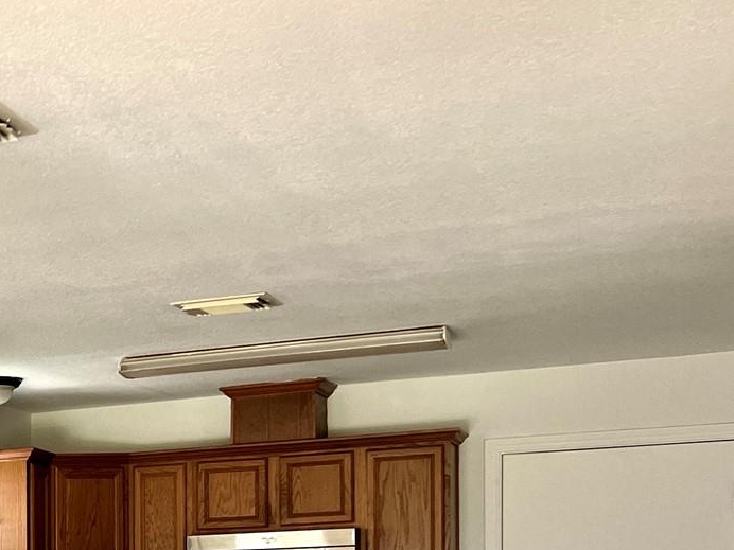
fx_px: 1633
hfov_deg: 22.4
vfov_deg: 18.2
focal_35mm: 77
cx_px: -249
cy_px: 658
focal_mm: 5.7
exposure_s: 1/121
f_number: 1.5
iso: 64
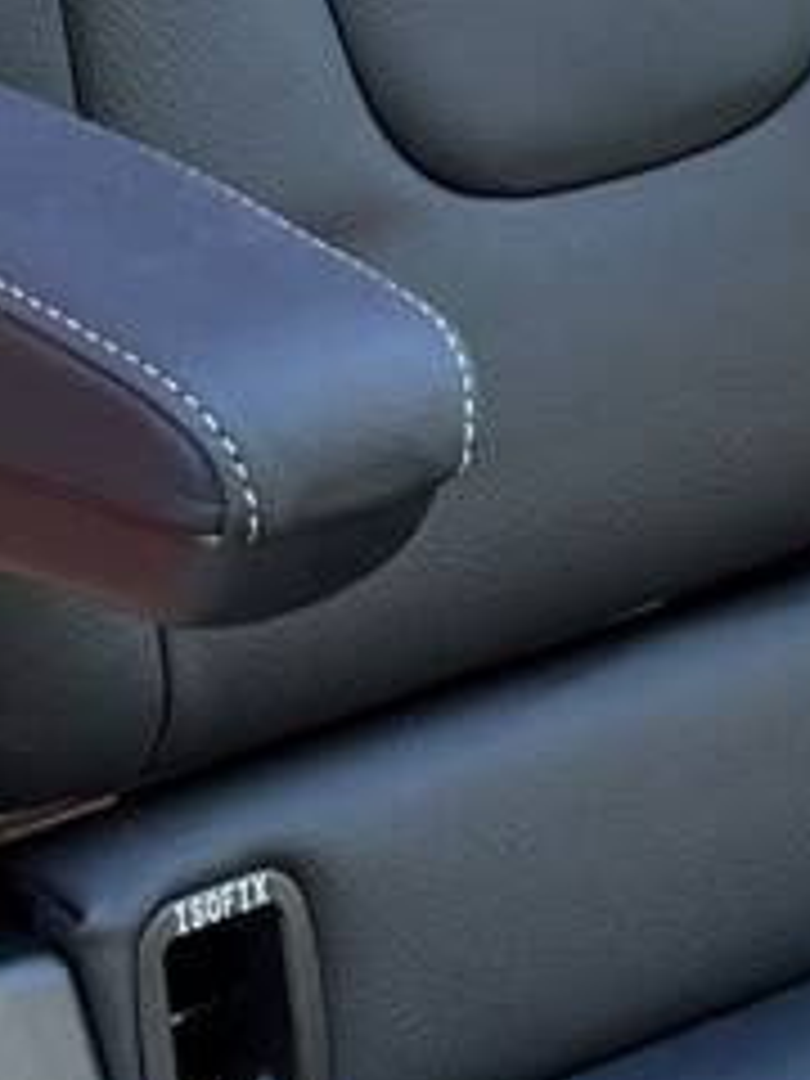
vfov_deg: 11.4
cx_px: 680
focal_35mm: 173
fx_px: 5398
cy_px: 212
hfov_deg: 8.6
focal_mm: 5.1
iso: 64
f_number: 1.6
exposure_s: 1/122
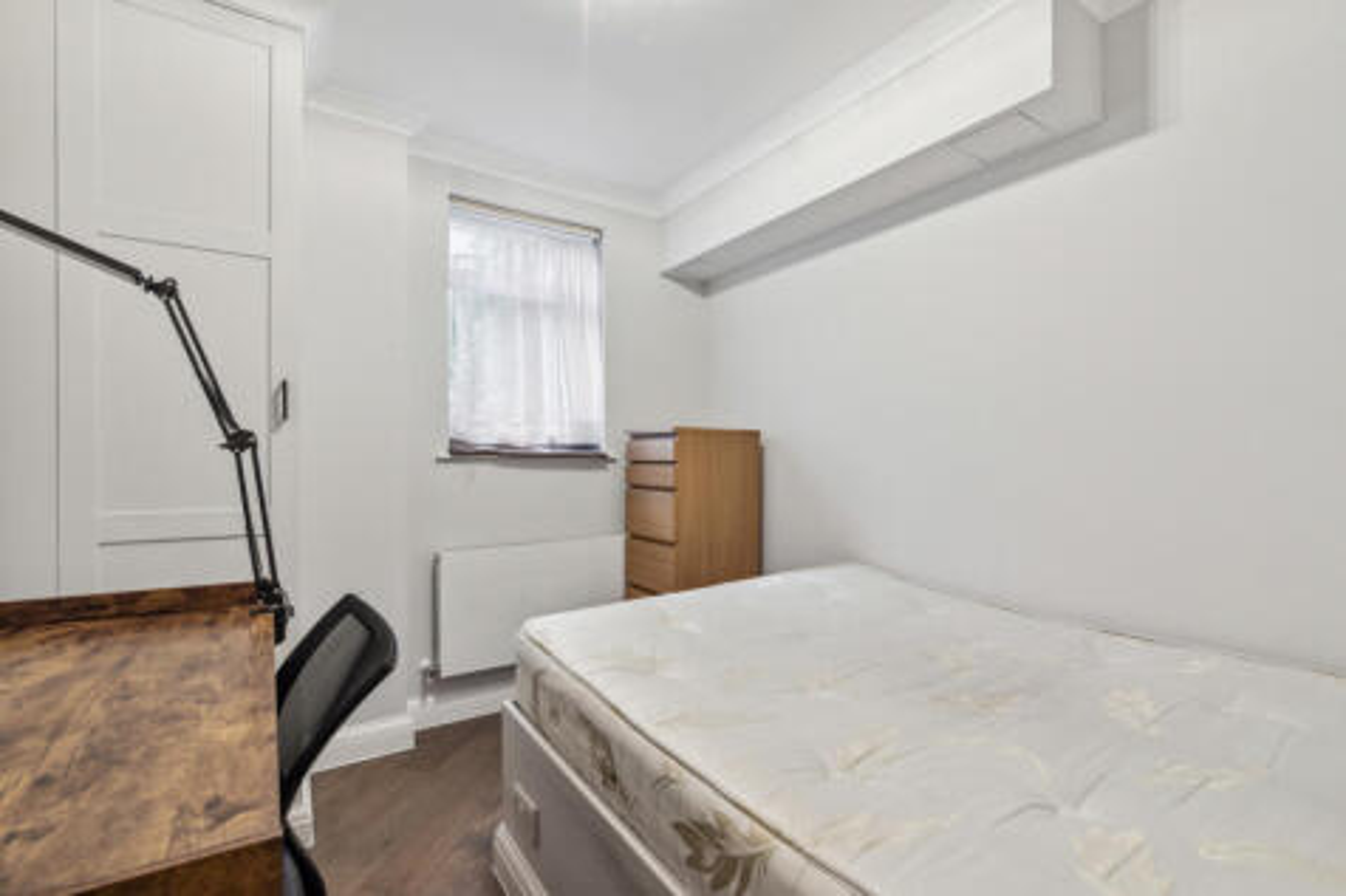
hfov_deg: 96.8
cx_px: 673
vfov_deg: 73.7
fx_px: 598
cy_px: 448
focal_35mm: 16
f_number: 11
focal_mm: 16
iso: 400
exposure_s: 1/3.33
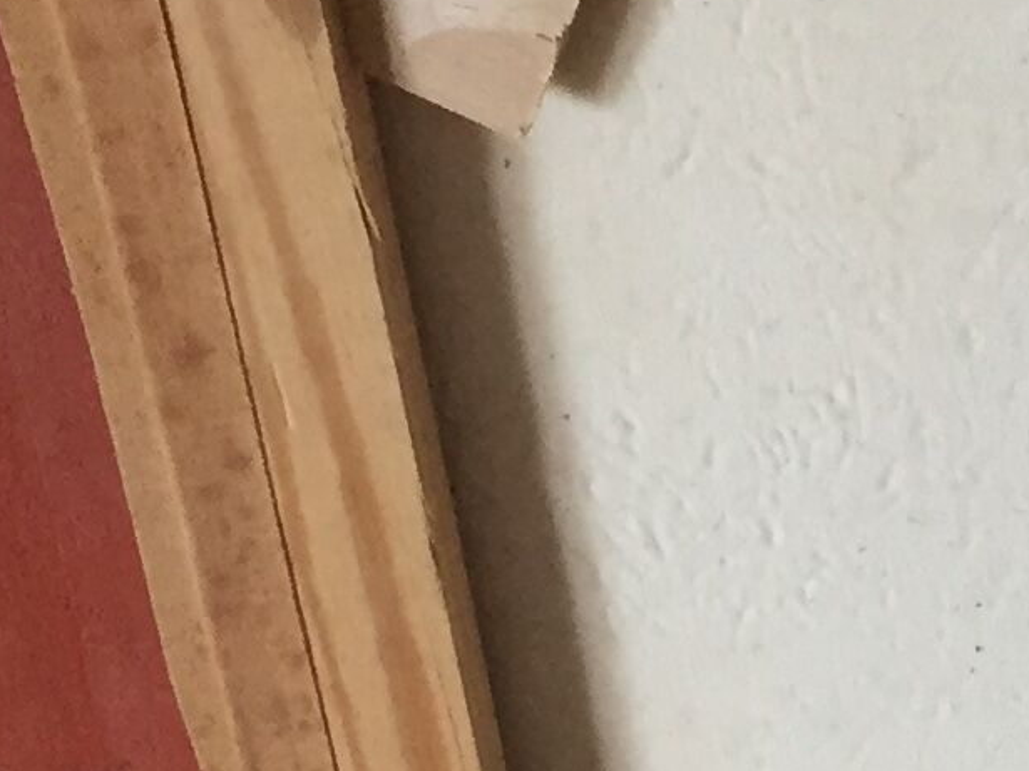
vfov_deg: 9.6
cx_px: 1429
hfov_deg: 12.3
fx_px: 4577
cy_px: 764
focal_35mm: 154
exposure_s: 1/33
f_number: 2.2
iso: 80
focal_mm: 4.15
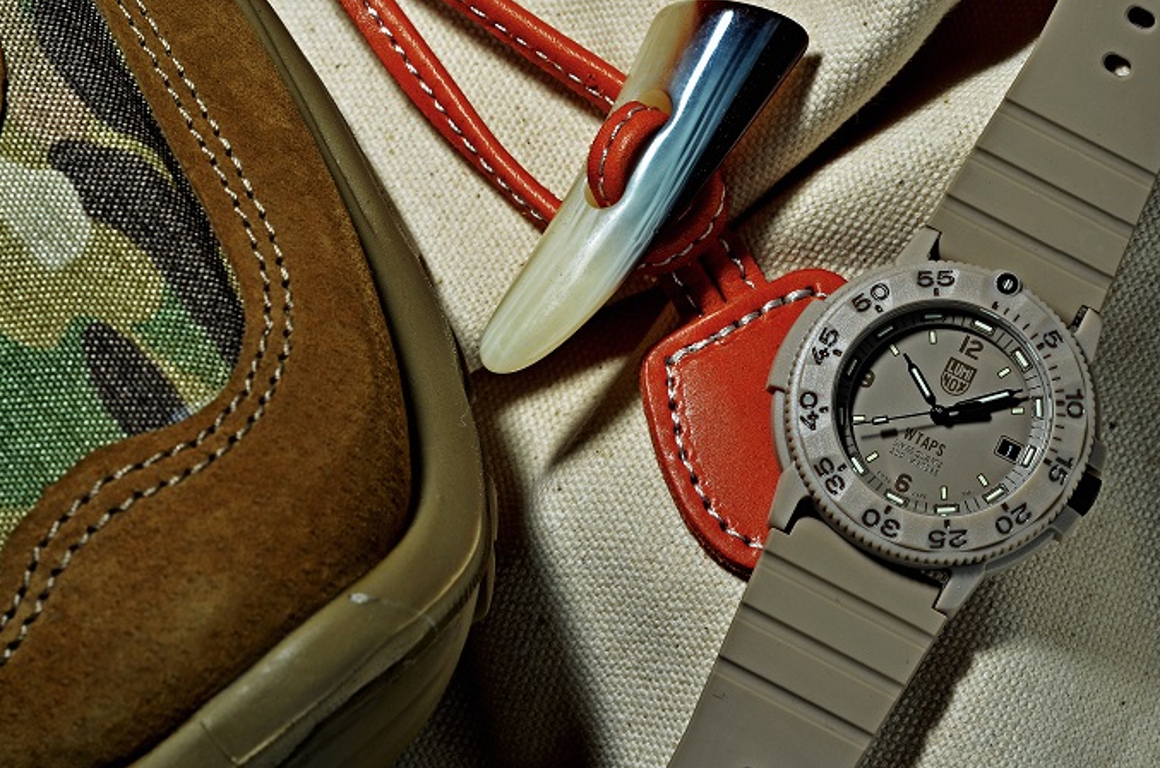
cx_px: 591
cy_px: 409
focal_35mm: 101
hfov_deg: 20.3
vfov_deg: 13.5
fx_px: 3247
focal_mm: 60
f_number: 14
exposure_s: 1/100
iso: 100
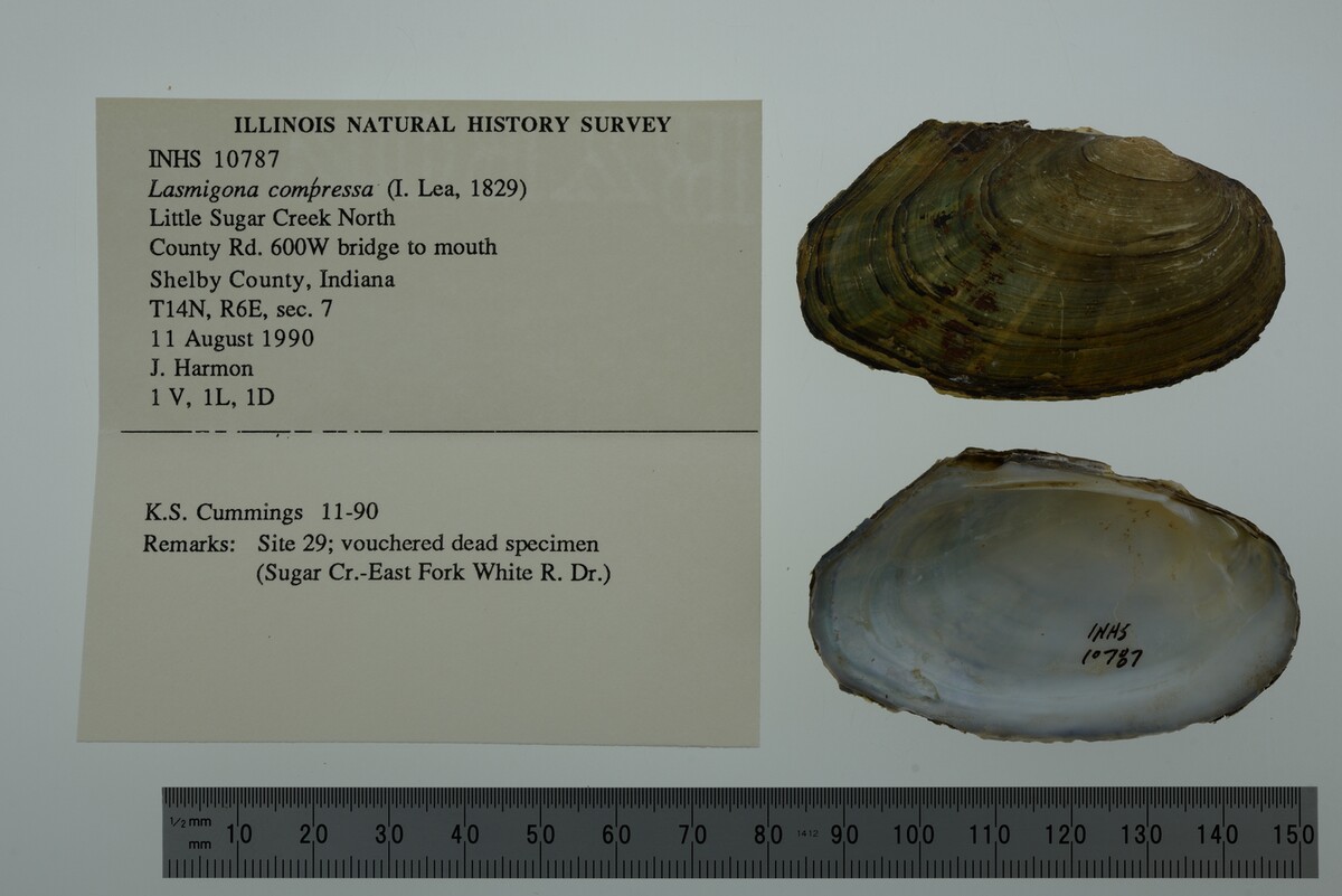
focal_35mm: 60
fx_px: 2237
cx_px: 671
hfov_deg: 33.4
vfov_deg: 22.6
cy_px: 448
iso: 100
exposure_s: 1/160
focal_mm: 60
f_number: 10
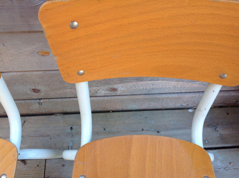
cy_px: 89
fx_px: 241
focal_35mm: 35
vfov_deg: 40.6
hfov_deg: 52.7
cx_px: 120
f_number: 2.4
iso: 50
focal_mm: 4.28
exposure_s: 1/121
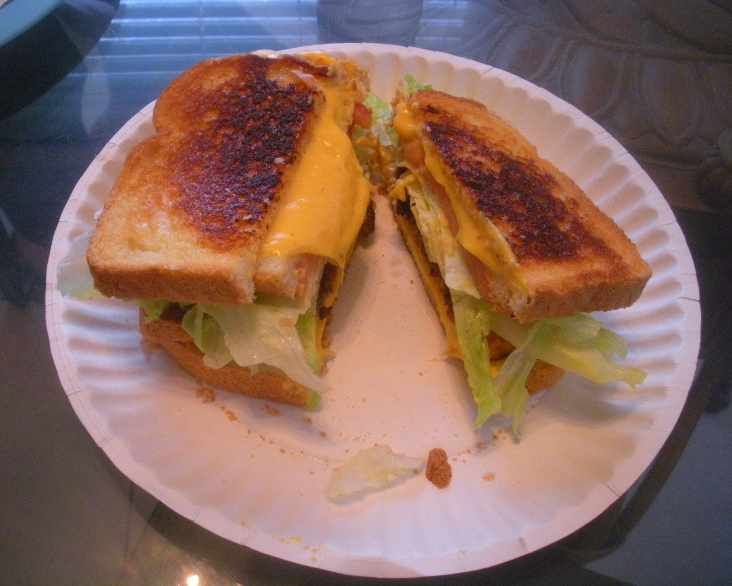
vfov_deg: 39.1
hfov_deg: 47.9
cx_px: 342
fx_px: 823
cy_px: 289
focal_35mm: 38
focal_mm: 6.3
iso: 400
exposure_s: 1/43.1
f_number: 3.5
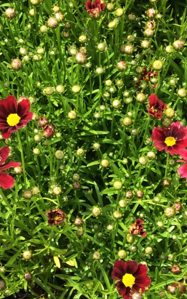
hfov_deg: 17.2
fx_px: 620
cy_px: 165
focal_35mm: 76
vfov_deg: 27.1
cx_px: 76
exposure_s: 1/379
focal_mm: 3.3
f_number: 2.4
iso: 32
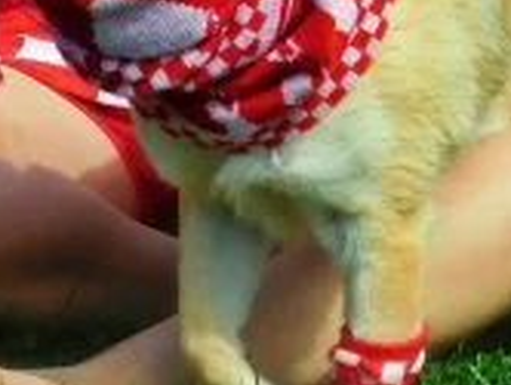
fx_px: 2705
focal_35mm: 183
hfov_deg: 10.8
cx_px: 172
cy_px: -213
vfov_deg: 8.0
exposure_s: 1/1000
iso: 125
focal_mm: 7.1
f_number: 3.6
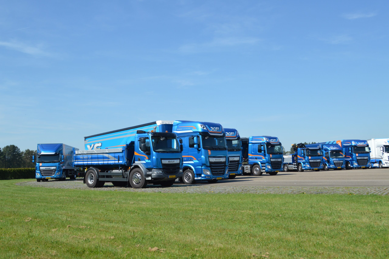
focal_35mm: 39
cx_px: 194
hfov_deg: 49.6
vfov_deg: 34.1
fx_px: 421
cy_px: 130
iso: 200
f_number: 10
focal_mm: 26
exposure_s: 1/400
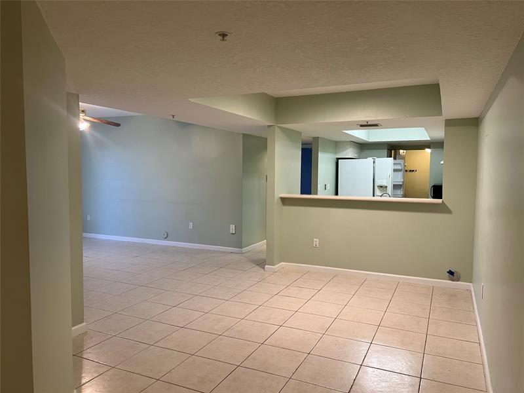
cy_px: 196
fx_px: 394
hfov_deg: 67.3
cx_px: 262
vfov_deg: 53.1
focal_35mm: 26
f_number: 1.5
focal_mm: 5.7
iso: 80
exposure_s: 1/60
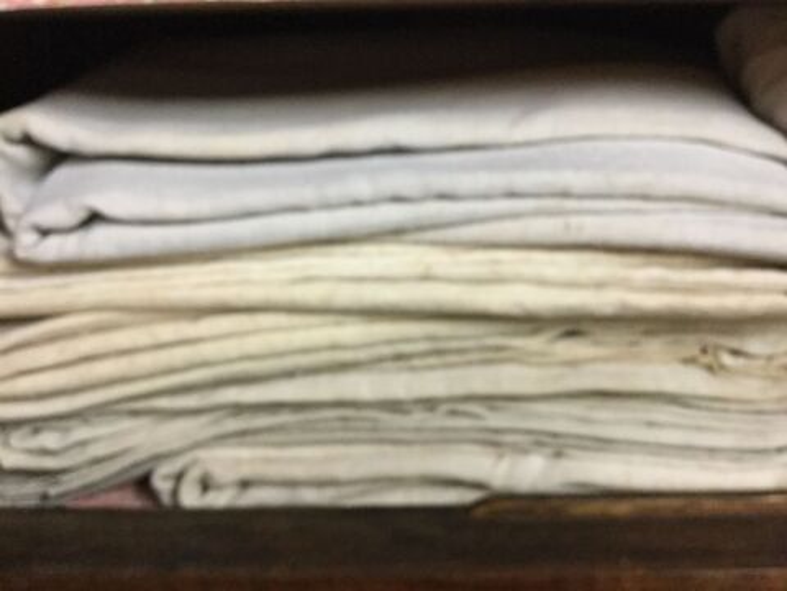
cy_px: 296
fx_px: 705
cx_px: 394
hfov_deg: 58.4
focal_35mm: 31
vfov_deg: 45.4
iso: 200
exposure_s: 1/25
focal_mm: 3.3
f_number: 2.4
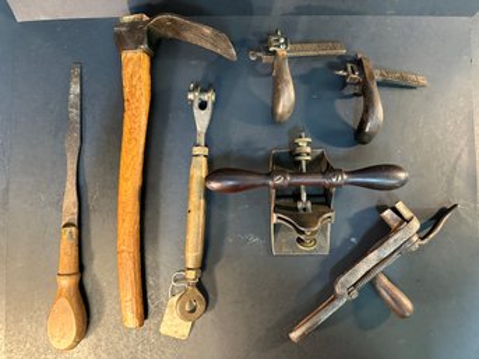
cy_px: 180
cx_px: 240
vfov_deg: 56.8
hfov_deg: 71.6
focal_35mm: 24
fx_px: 332
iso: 800
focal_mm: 6.86
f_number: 1.78
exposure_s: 1/60
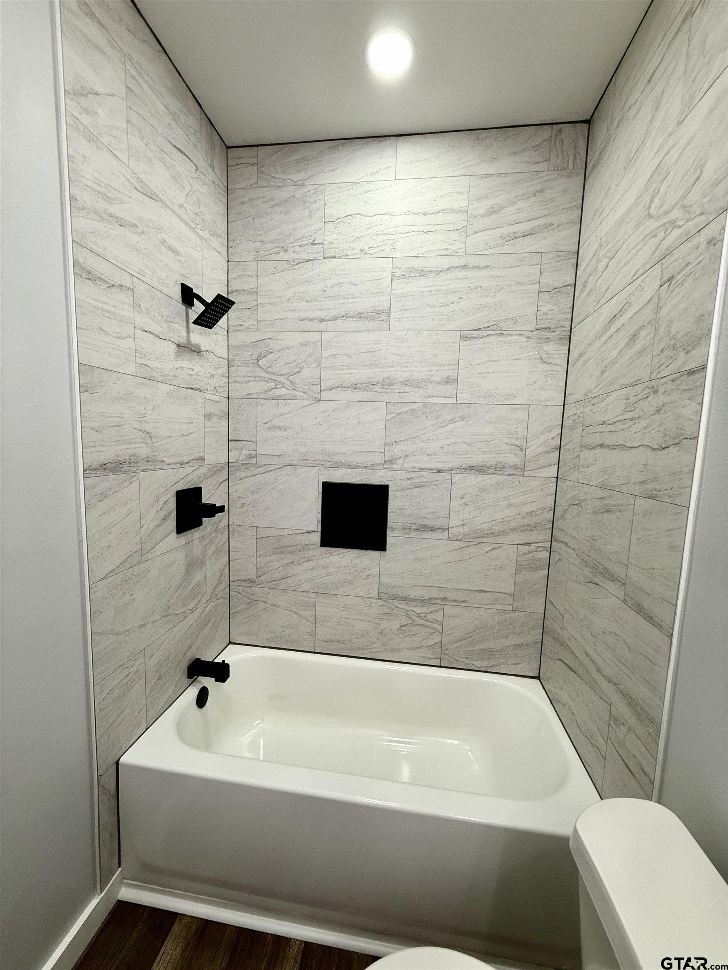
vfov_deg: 102.1
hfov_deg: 85.7
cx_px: 364
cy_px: 485
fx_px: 393
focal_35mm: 14
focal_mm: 2.22
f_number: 2.2
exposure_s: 1/120
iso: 125
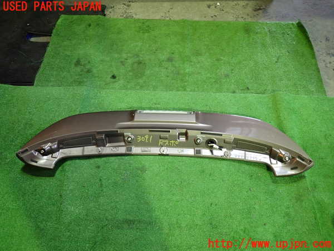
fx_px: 241
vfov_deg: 54.9
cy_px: 126
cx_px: 167
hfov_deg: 69.4
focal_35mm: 25
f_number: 2
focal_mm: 4.5
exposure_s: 1/30
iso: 400
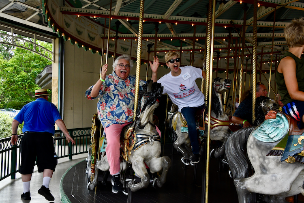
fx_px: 372
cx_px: 152
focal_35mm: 44
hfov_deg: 44.5
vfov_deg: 30.5
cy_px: 102
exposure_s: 1/400
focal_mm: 44
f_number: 8
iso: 1250
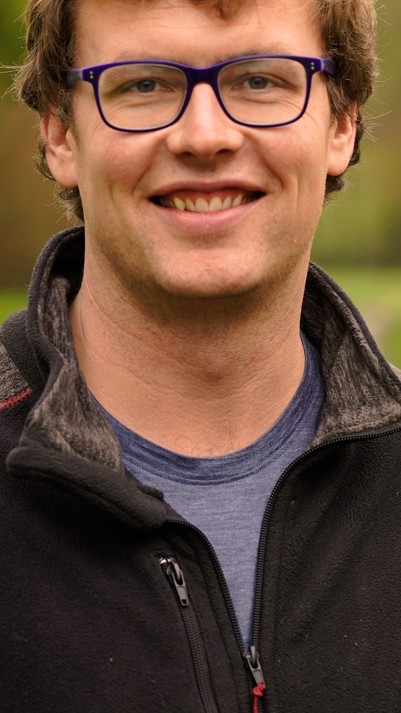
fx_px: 4139
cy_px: 257
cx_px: 190
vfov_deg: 9.8
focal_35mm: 219
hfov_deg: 5.5
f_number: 4
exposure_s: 1/160
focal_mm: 105
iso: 250
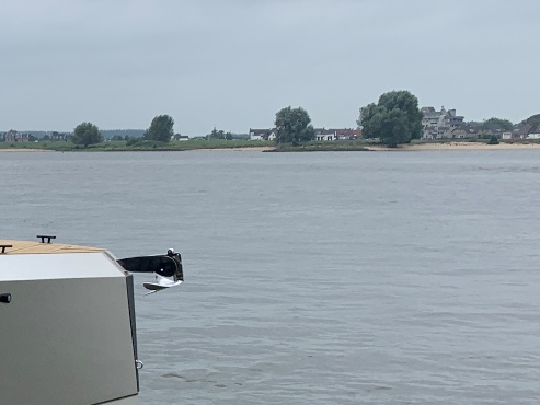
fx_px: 1326
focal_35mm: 85
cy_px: 293
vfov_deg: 17.3
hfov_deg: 19.9
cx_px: -274
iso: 25
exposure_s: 1/1124
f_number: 1.8
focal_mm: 4.25
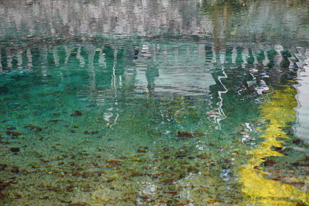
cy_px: 103
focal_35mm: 75
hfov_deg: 27.0
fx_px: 644
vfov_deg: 18.2
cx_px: 154
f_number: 5.6
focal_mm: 50
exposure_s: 1/200
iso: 640
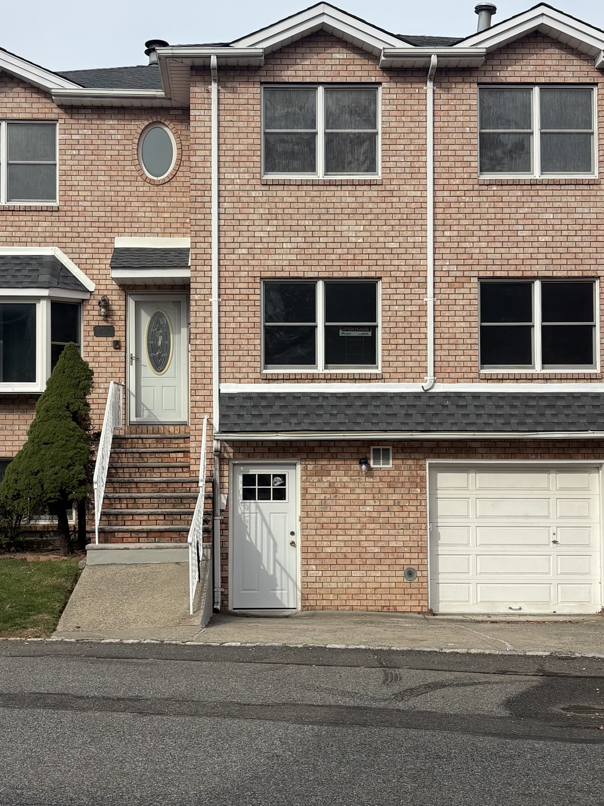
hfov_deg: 28.5
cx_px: 271
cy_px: 381
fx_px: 1187
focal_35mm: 51
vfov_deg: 37.5
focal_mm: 5.96
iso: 50
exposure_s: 1/3623
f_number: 1.6
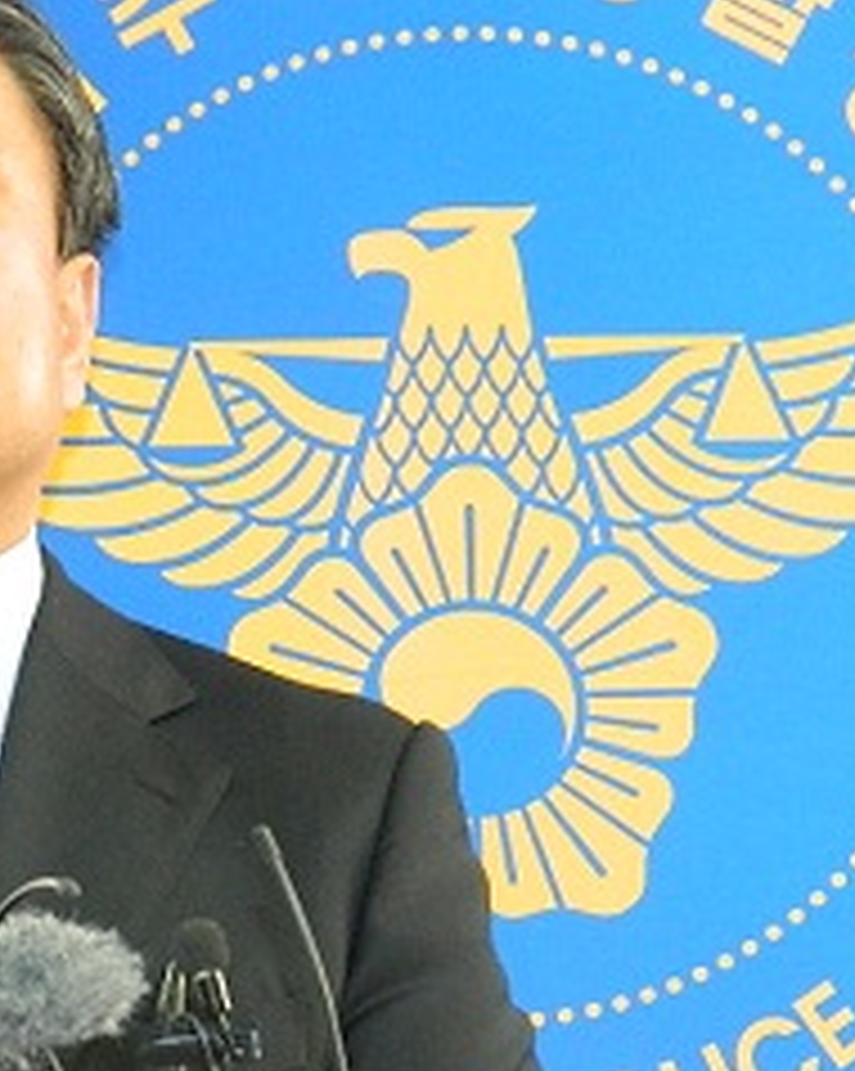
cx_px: -99
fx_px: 5004
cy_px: 634
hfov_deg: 9.7
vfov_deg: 12.2
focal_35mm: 158
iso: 400
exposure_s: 1/15
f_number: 4
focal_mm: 12.6
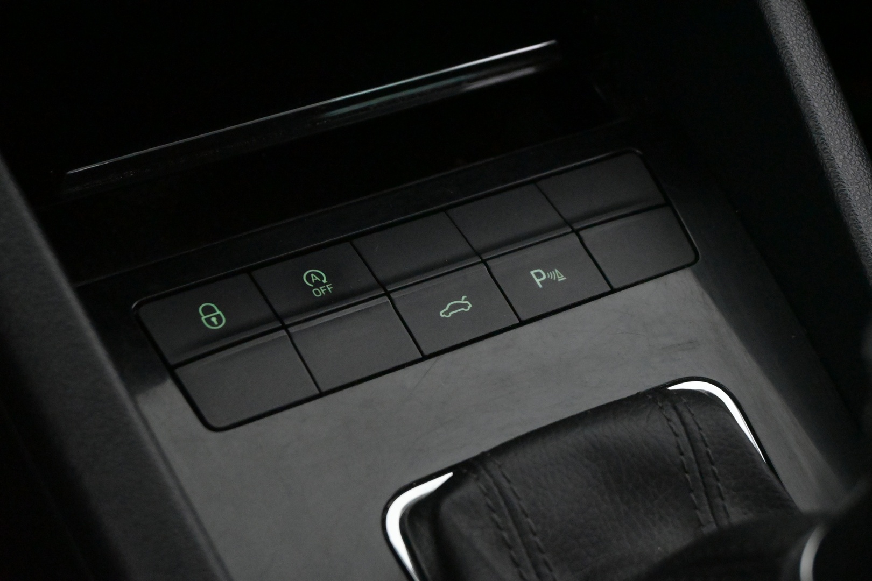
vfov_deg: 20.2
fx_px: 1635
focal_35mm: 68
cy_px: 290
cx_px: 436
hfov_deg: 29.9
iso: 10000
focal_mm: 45
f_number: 6
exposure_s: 1/80
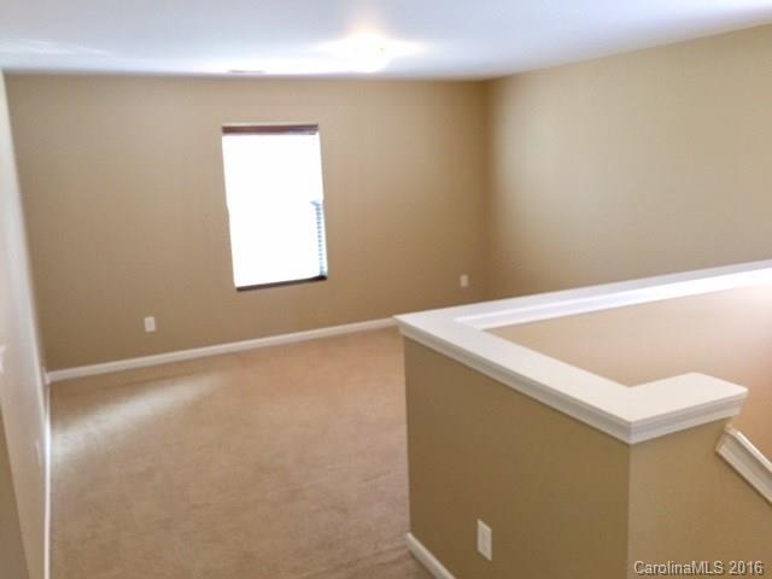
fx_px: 647
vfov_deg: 48.2
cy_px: 290
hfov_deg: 61.7
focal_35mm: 29
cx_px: 386
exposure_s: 1/30
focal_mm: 4.15
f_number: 2.2
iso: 125
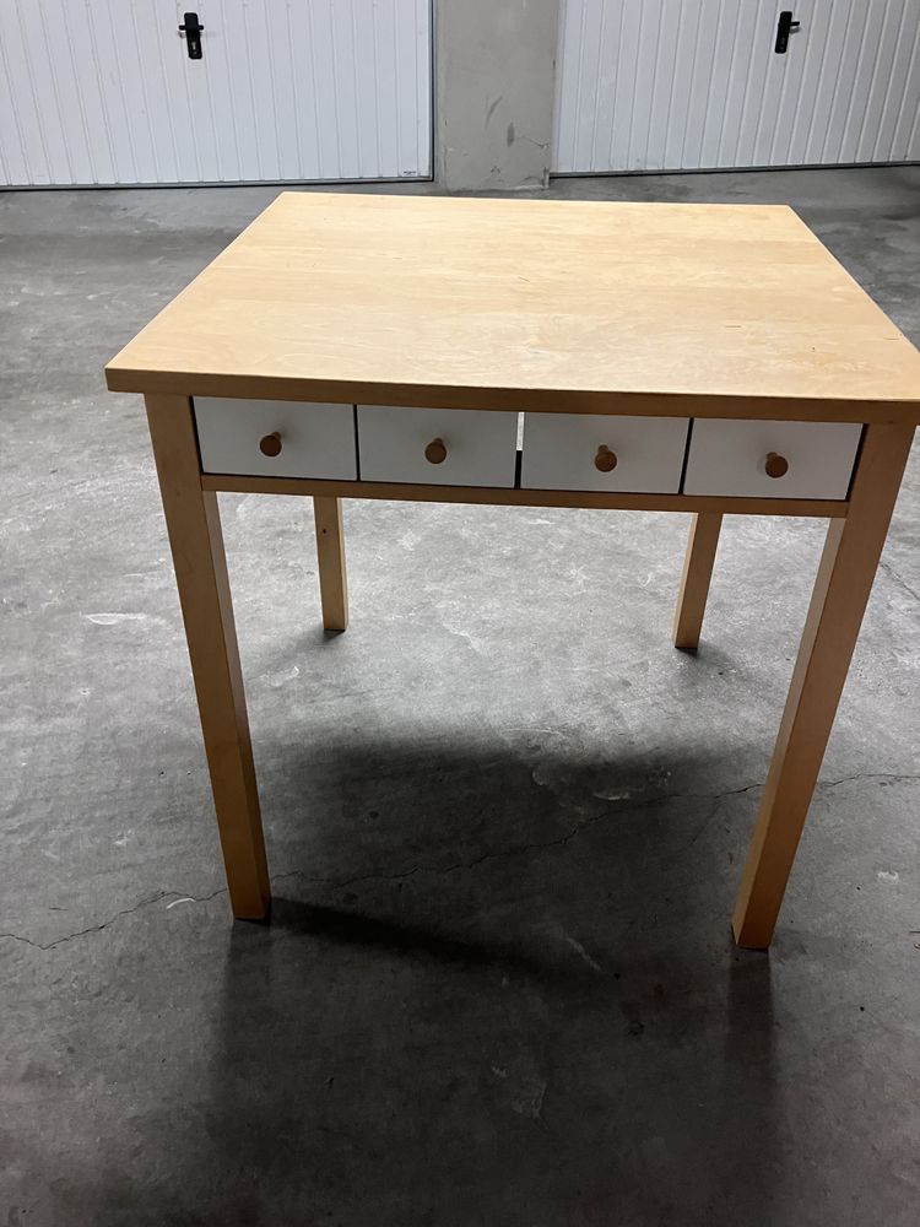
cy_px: 614
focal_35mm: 28
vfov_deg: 63.4
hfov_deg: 49.7
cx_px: 460
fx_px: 992
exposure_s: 1/50
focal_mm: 3.99
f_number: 1.8
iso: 250
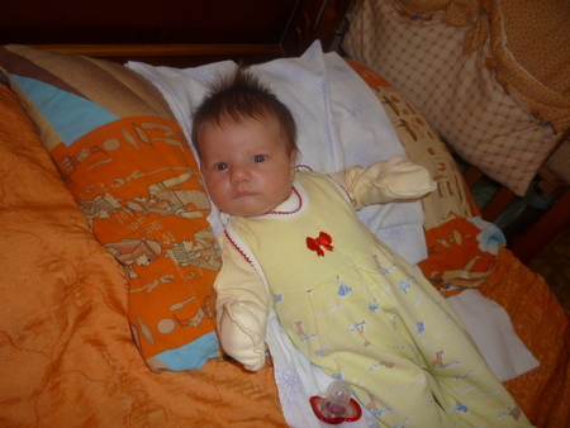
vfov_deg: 46.8
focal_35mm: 30
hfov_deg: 59.9
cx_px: 285
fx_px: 494
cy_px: 214
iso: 100
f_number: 3.3
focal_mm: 5.2
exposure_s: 1/30
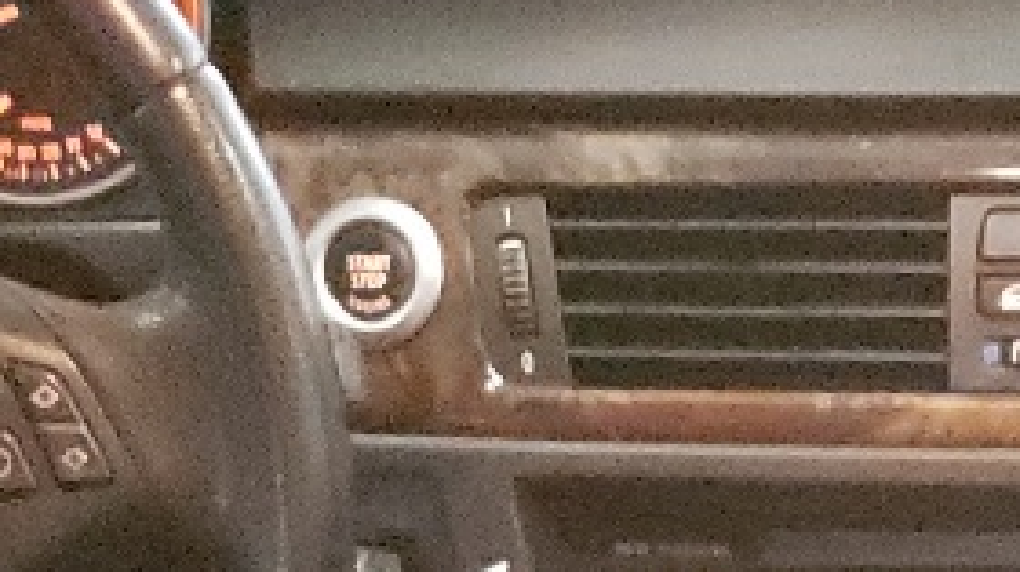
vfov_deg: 6.7
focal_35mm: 162
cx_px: 1020
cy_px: 1760
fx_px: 4378
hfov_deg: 13.1
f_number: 1.5
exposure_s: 1/24
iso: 1071
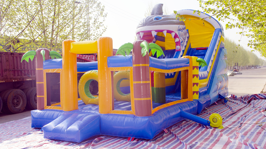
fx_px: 268
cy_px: 74
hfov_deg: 52.8
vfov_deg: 31.2
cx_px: 133
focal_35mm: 38
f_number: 7.1
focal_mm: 24
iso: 100
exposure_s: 1/250
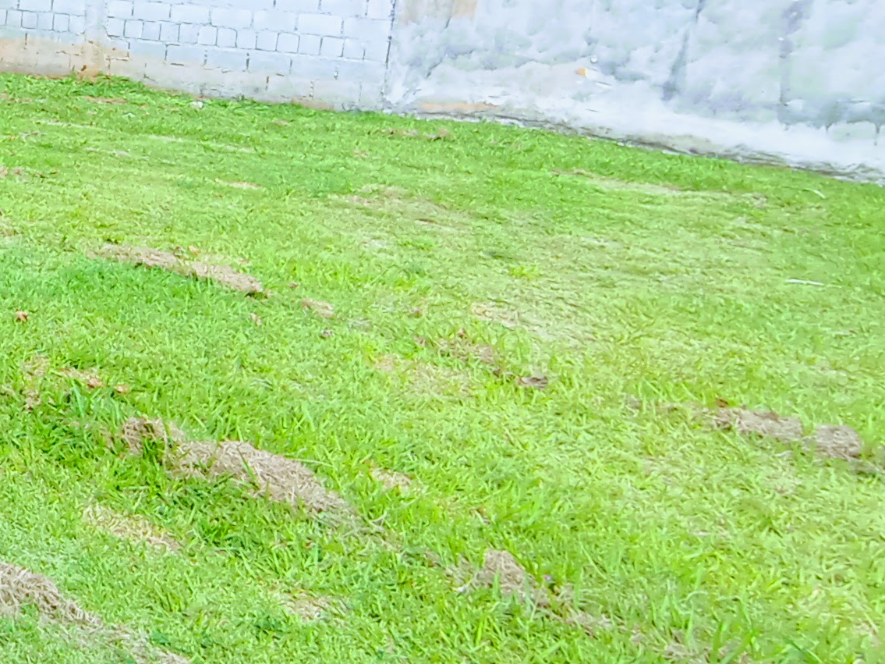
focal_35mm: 46
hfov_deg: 29.7
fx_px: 1176
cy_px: 100
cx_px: -357
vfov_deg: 30.5
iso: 50
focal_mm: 1.65
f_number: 2.2
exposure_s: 1/269
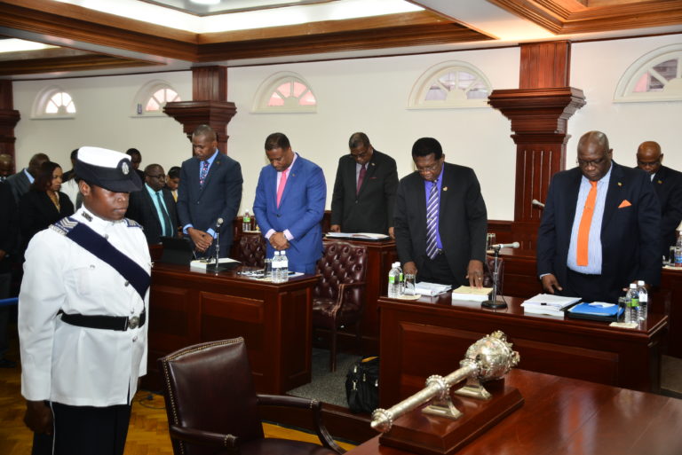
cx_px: 341
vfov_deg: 31.9
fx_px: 796
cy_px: 228
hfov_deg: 46.4
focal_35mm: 42
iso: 500
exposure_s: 1/60
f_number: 6.3
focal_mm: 42
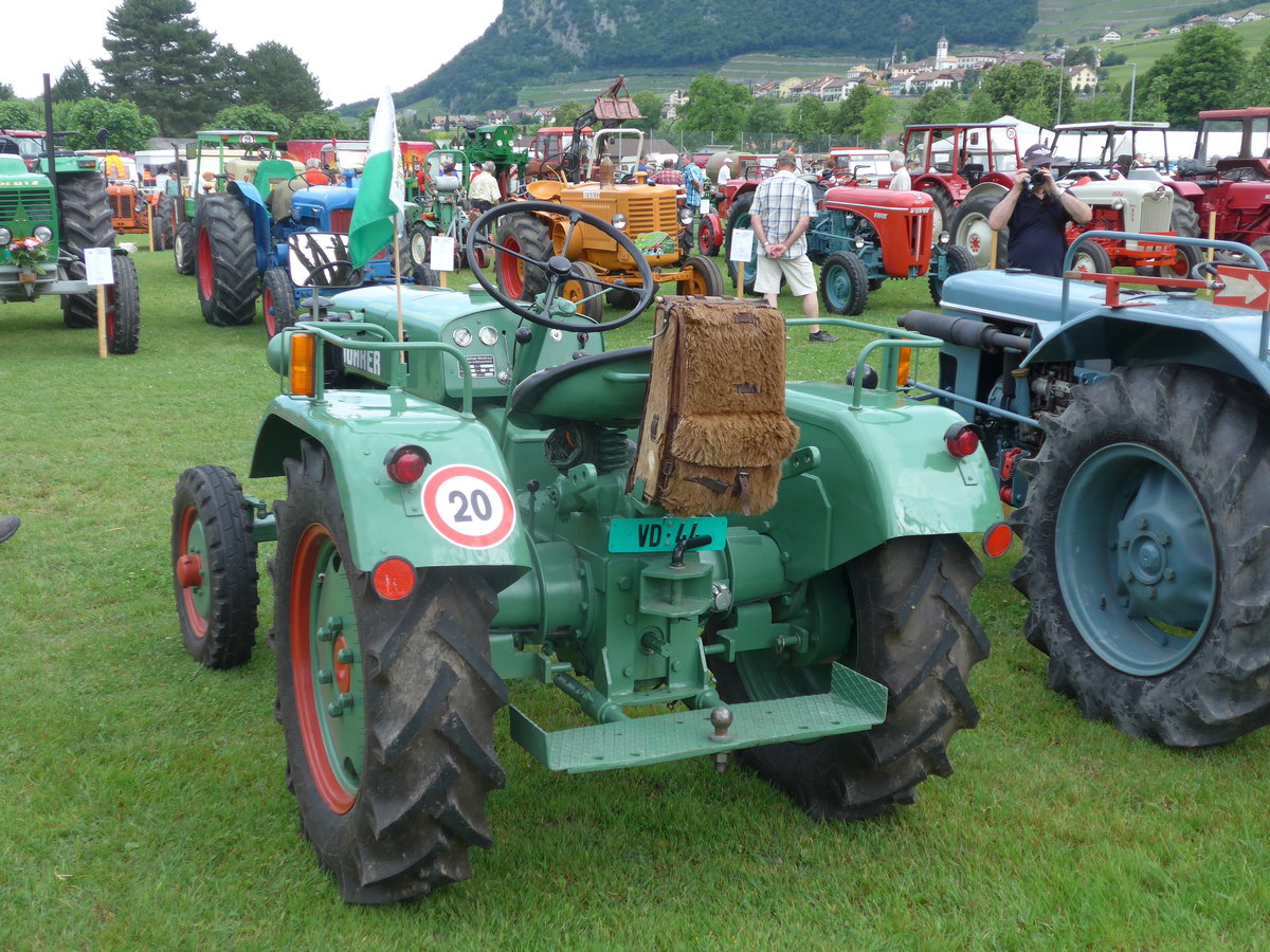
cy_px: 476
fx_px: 1614
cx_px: 635
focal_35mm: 44
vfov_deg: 32.9
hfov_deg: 42.9
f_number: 2.8
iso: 80
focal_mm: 9
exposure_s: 1/400
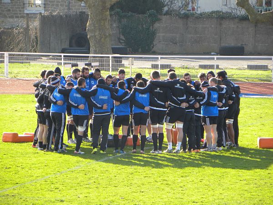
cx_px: 136
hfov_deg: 5.9
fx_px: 2658
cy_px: 102
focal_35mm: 337
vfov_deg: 4.4
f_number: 5
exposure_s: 1/92.2
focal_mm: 59.9
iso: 64
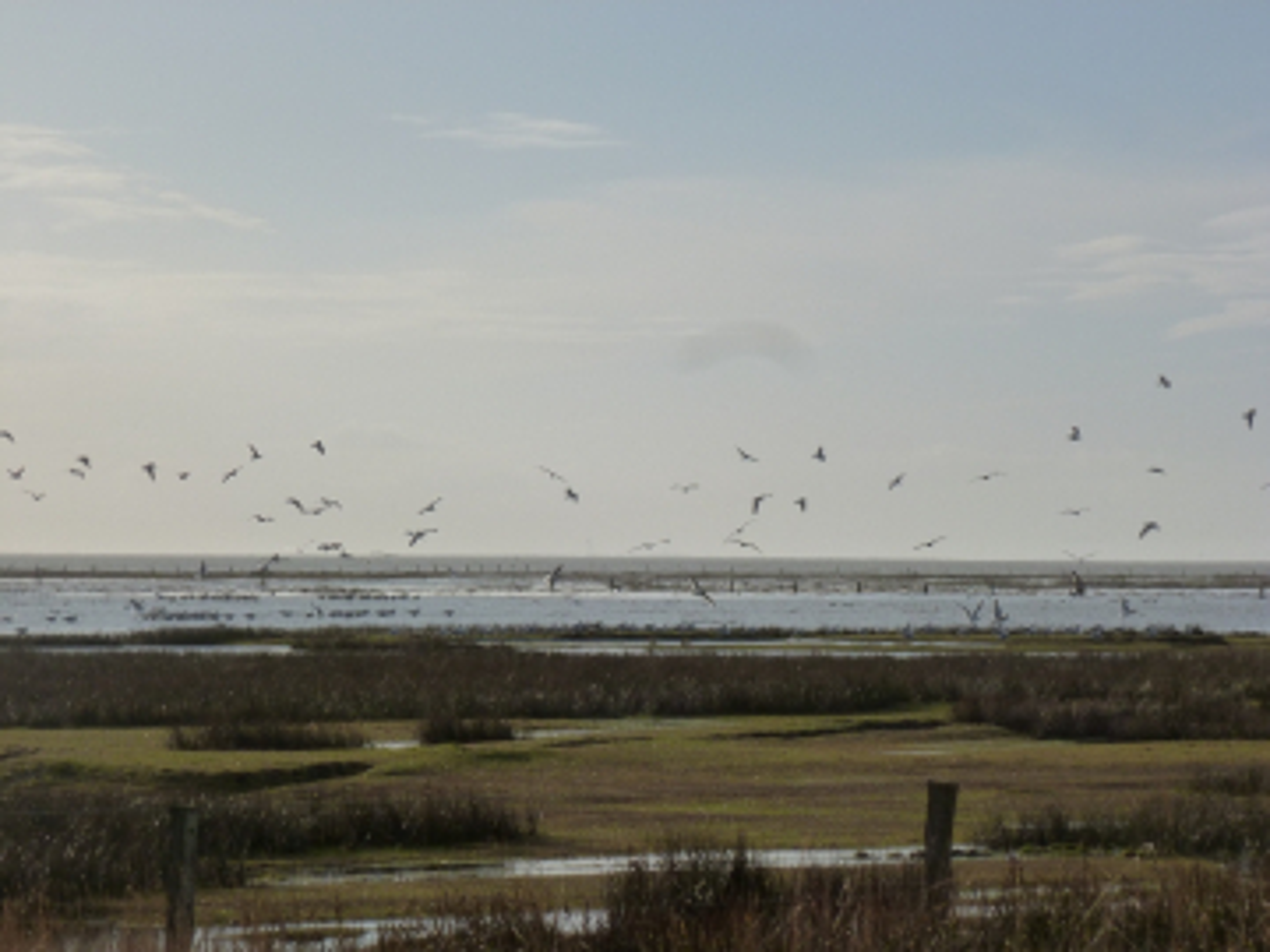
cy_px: 476
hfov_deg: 12.7
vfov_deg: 9.6
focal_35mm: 155
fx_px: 5687
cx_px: 635
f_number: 5.6
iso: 160
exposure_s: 1/1000
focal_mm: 27.7
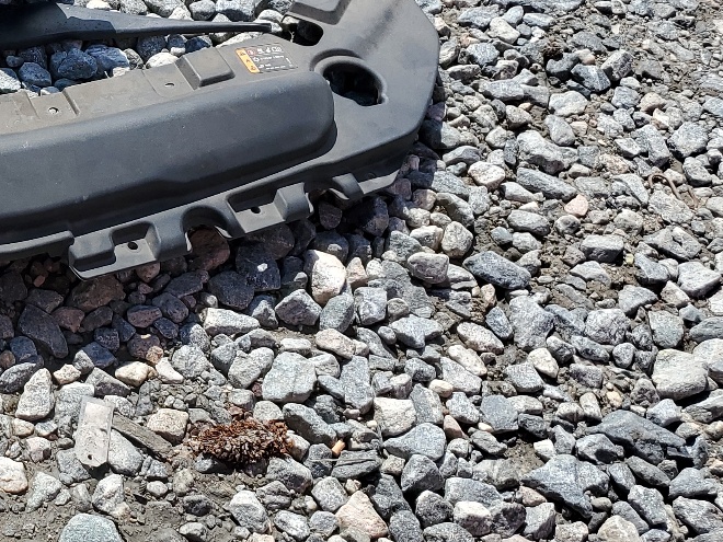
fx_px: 1316
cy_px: 234
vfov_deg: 23.3
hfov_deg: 27.8
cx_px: -88
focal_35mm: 63
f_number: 1.5
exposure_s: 1/3333
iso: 50
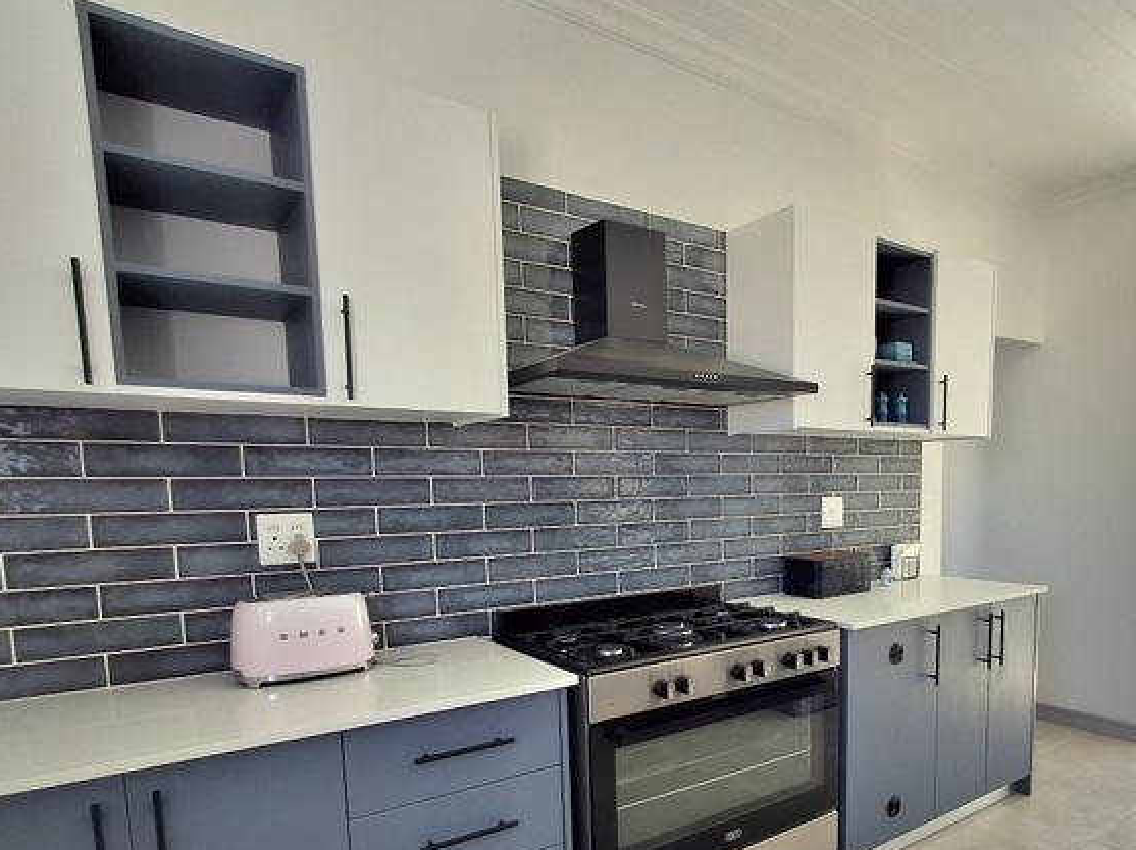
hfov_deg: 73.2
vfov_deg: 57.1
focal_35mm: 23
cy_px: 588
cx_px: 679
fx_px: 754
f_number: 2.2
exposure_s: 1/185
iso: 40
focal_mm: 1.64
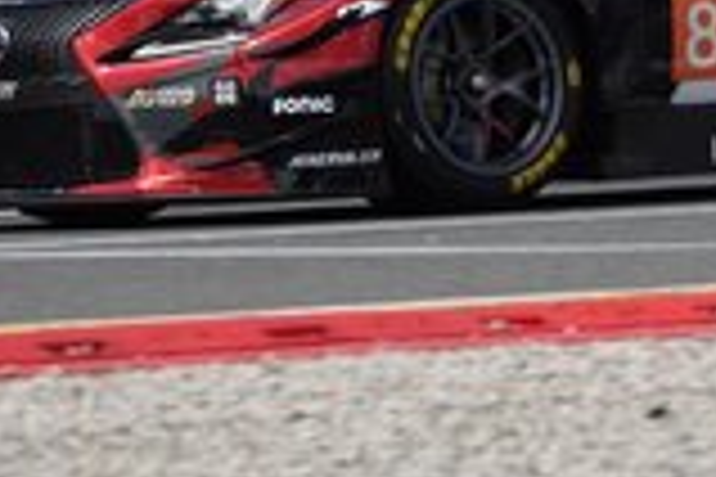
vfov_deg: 1.6
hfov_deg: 2.4
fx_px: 17401
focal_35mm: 875
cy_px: -68
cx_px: 675
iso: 125
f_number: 4
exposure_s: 1/800
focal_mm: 113.69
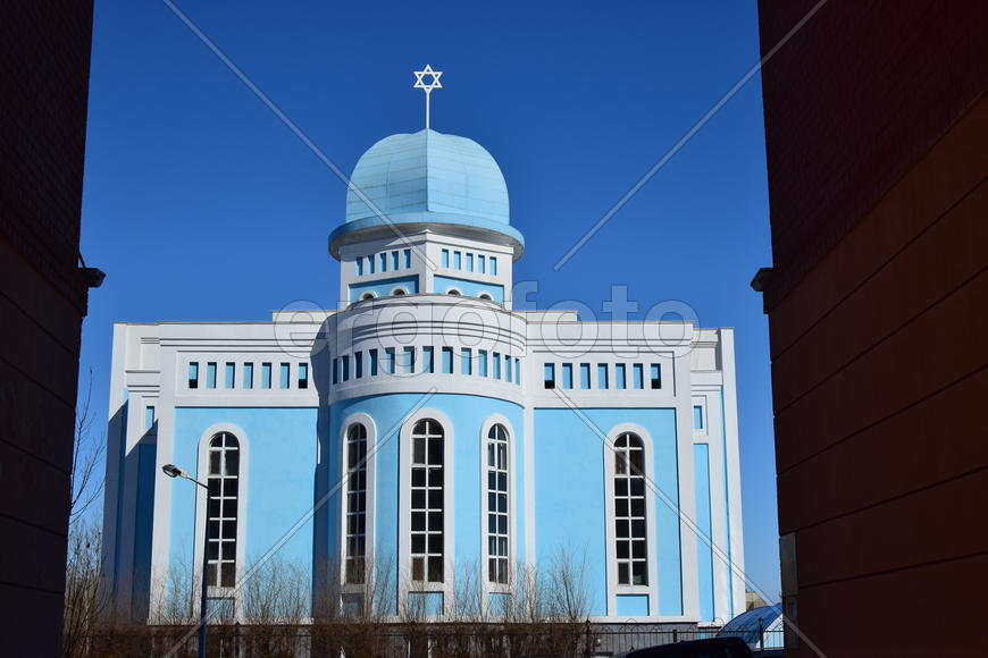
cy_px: 329
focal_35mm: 51
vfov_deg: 26.5
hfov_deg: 38.9
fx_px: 1400
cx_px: 494
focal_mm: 34
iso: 100
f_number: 11
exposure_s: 1/500
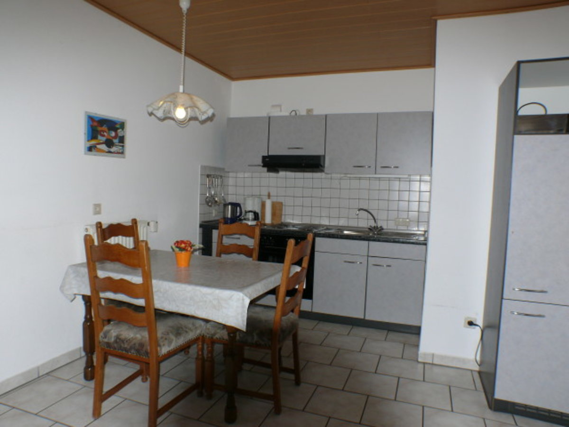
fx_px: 575
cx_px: 284
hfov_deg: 52.6
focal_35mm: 35
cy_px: 214
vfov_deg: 40.7
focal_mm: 7.4
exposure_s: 1/30
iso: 125
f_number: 2.8
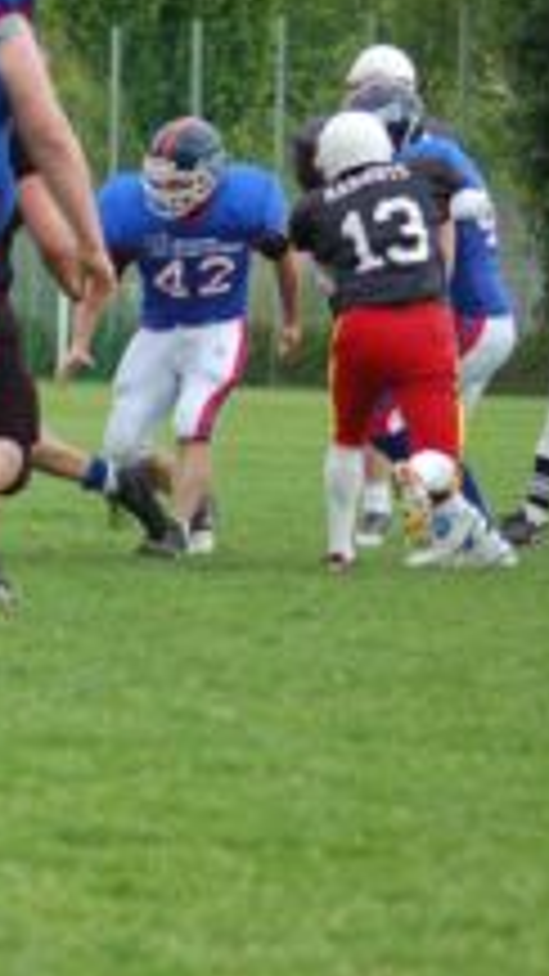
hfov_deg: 4.3
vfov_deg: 7.6
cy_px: 360
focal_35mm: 282
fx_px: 7301
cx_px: -245
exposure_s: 1/1000
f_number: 4
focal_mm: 86
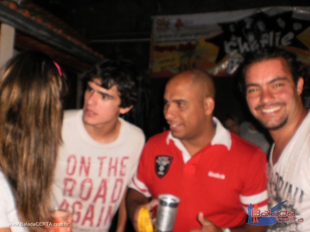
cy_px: 116
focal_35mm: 36
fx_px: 322
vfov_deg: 39.7
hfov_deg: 51.4
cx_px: 155
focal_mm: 6.3
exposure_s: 1/30
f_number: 3.1
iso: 125
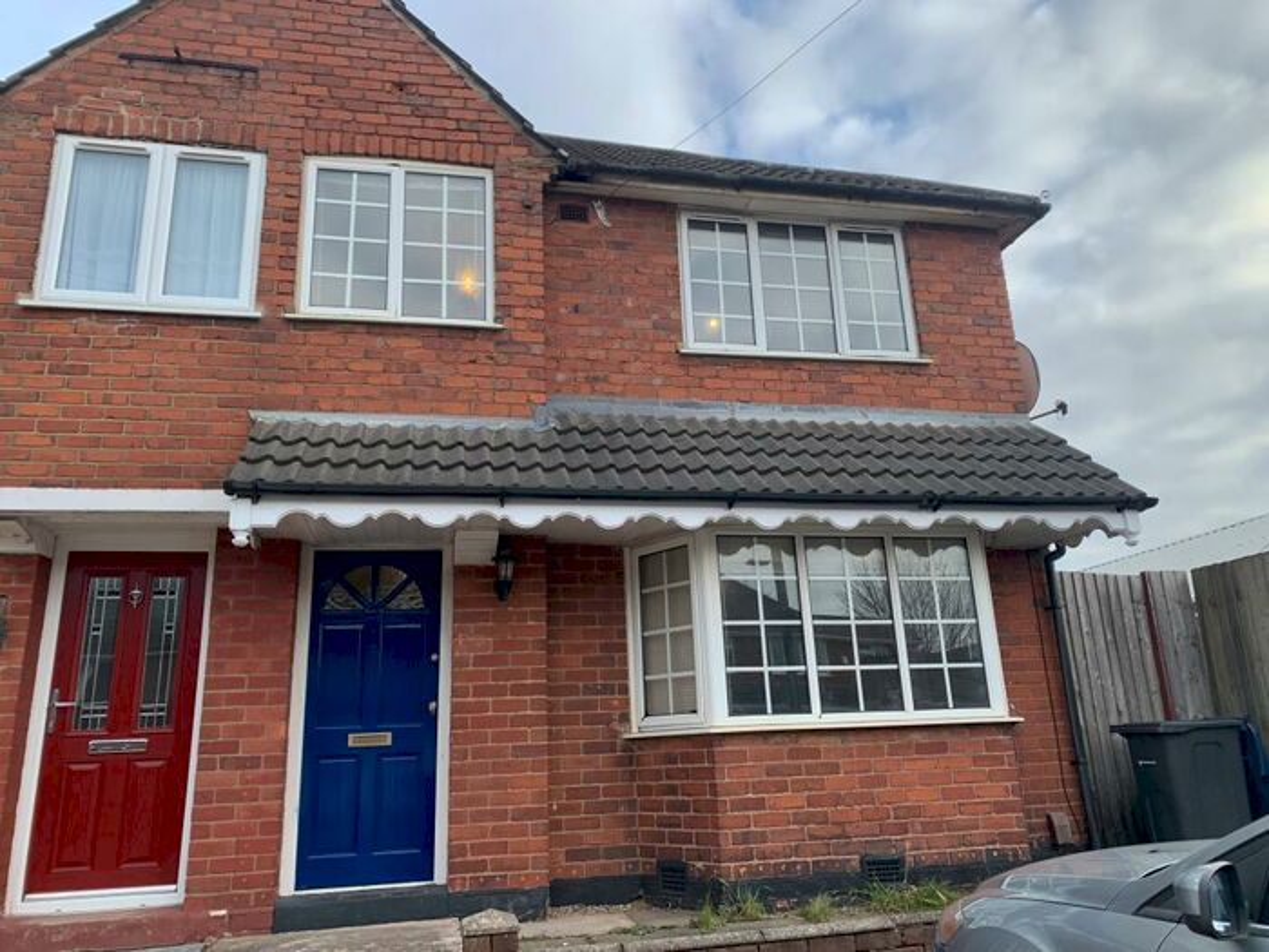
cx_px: 634
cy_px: 476
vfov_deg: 53.1
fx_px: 953
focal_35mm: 26
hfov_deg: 67.3
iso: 25
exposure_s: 1/452
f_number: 1.8
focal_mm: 4.25
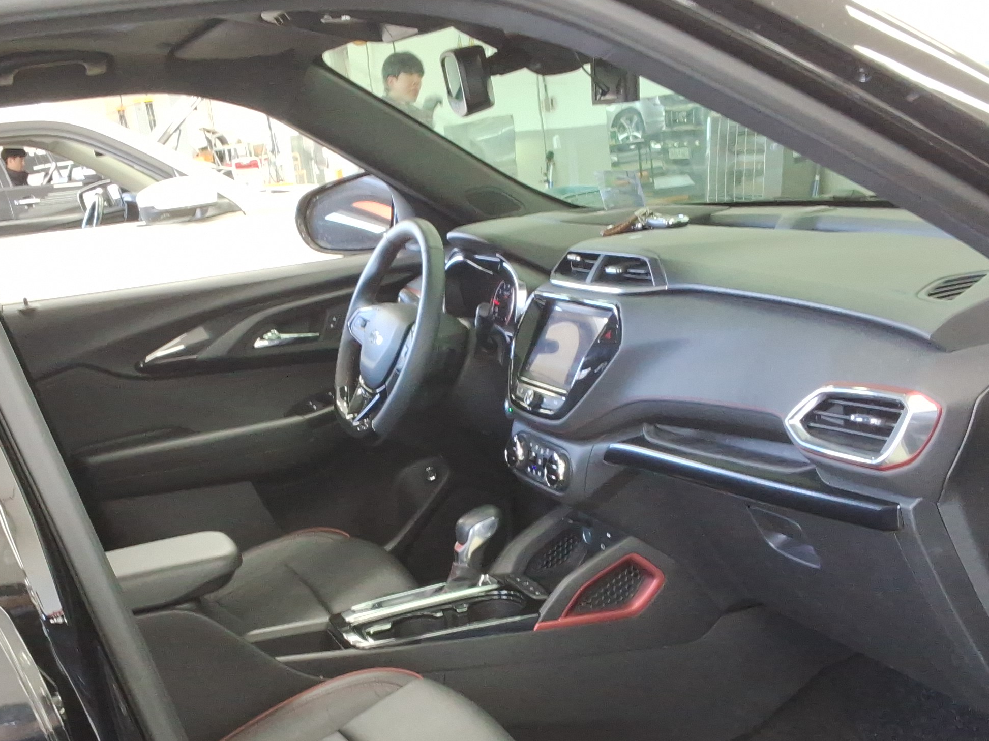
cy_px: 449
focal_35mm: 47
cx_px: 391
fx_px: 1343
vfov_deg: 30.8
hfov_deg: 40.2
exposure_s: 1/40
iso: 91
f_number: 1.9
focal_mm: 2.91
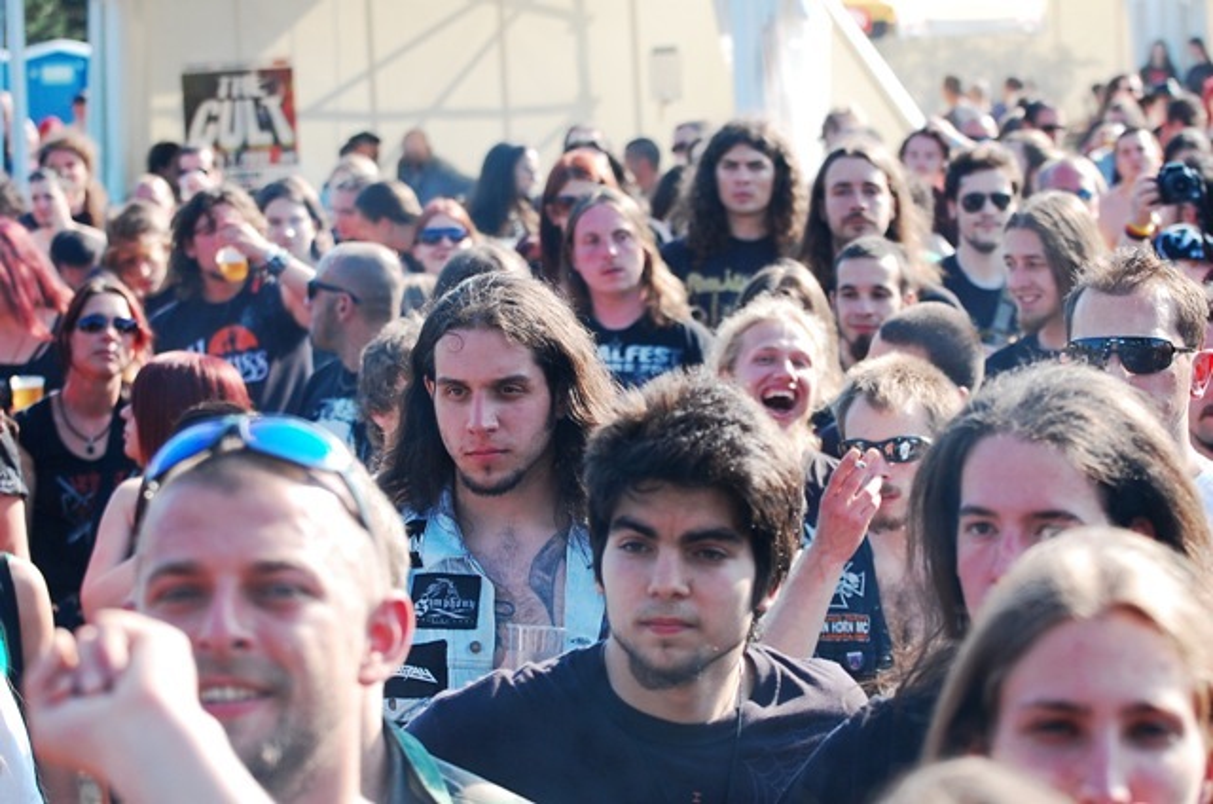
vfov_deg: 13.0
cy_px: 402
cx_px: 606
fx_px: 3531
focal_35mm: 105
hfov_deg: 19.5
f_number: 5
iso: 400
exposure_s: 1/500
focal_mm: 70
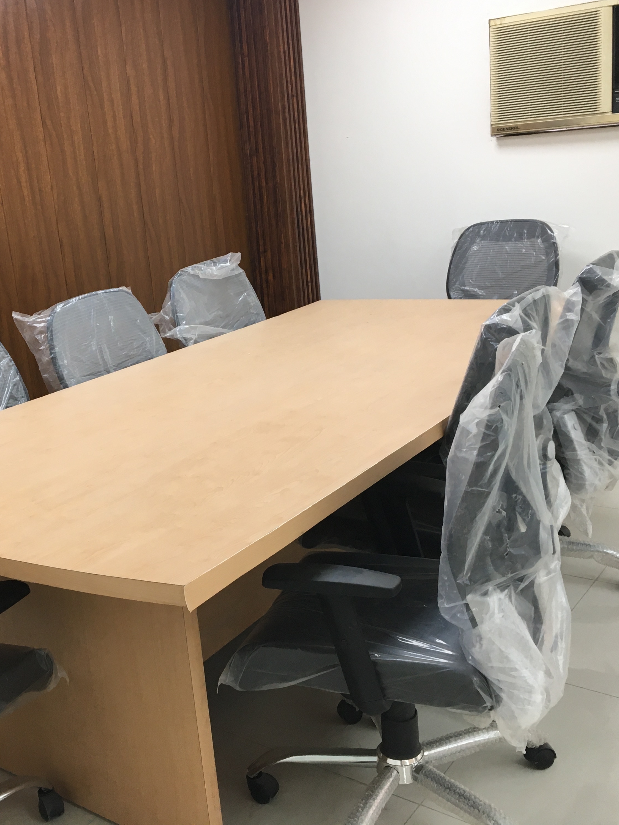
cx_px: 239
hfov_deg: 36.6
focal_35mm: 39
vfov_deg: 47.9
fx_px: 930
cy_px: 409
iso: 40
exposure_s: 1/33
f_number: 2.2
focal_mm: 4.15
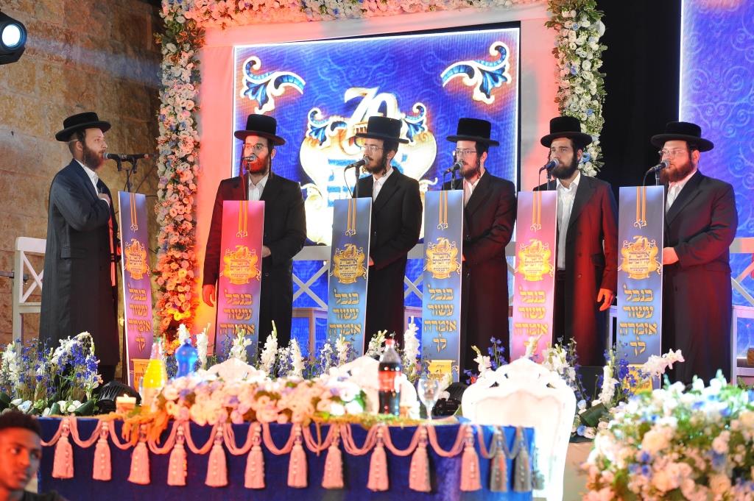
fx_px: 2511
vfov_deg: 11.4
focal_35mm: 120
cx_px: 377
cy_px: 250
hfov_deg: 17.1
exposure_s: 1/100
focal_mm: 120
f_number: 4
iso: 1250
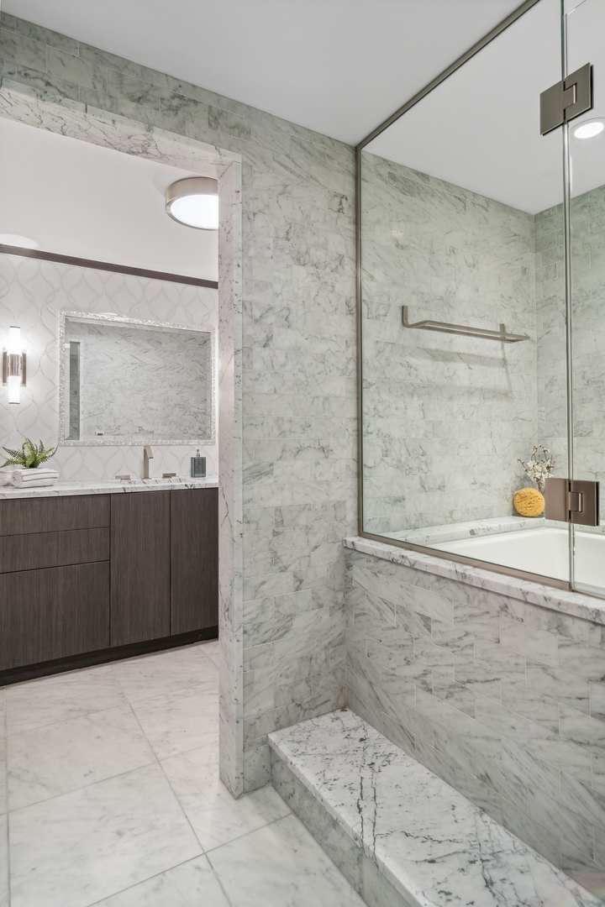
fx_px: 454
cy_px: 454
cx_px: 302
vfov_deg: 90.0
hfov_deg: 67.4
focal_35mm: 18
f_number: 8
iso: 200
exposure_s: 1/4
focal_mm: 12
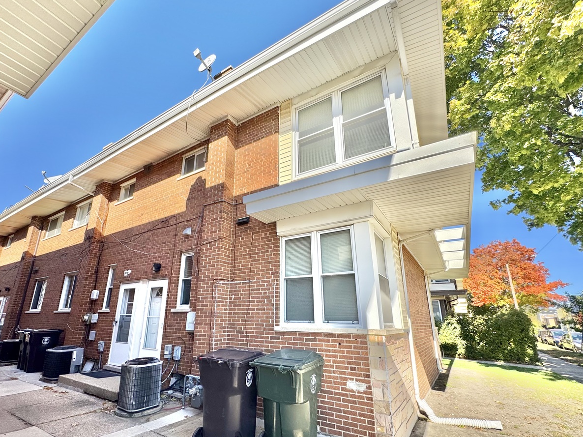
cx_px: 263
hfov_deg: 90.8
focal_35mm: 17
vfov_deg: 74.6
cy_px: 237
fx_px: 286
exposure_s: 1/749
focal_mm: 2.22
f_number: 2.2
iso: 50
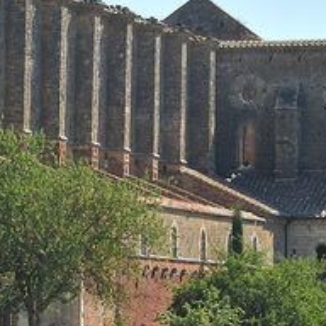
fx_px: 3537
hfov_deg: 5.3
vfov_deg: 5.3
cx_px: 112
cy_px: 130
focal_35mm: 332
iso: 200
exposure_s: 1/250
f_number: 10
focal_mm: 125
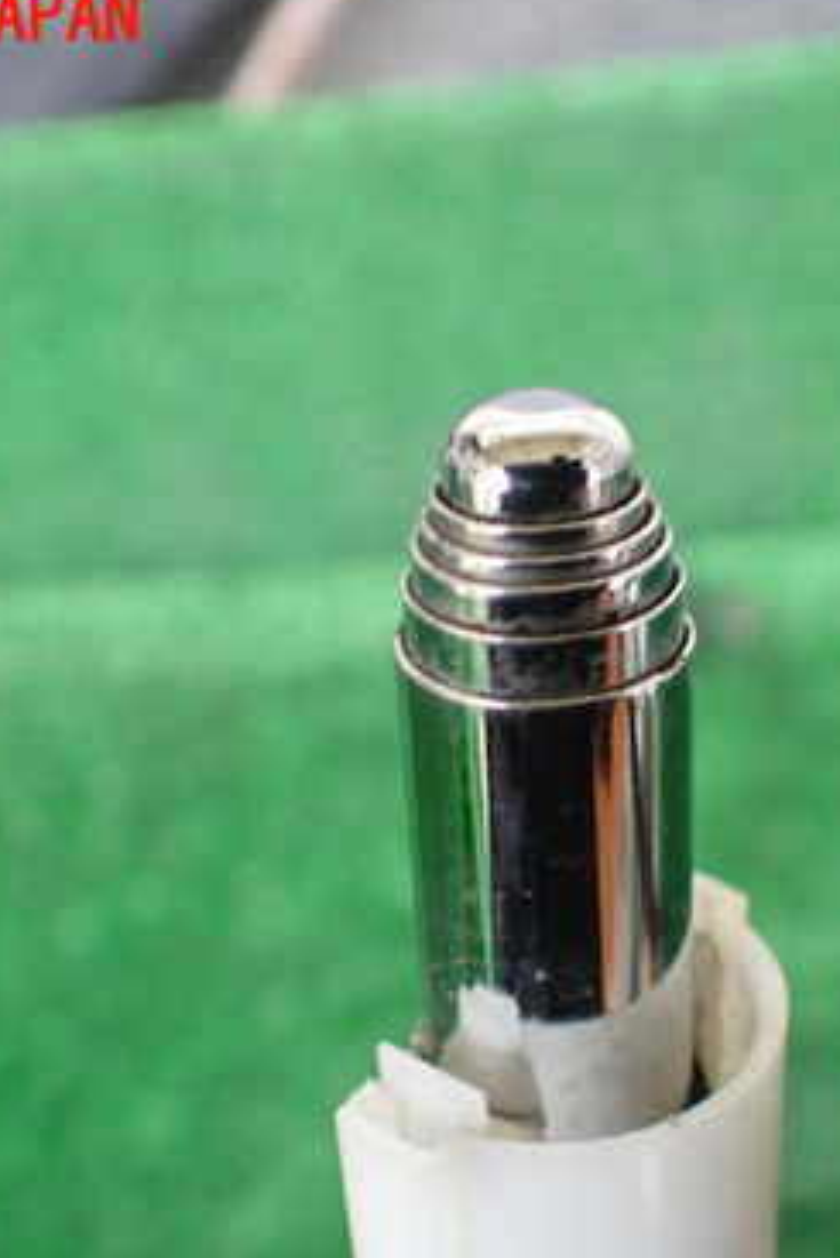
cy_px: 747
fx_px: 1783
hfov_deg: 26.4
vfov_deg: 38.7
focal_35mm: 51
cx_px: 545
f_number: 2.3
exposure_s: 1/125
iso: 400
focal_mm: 5.4
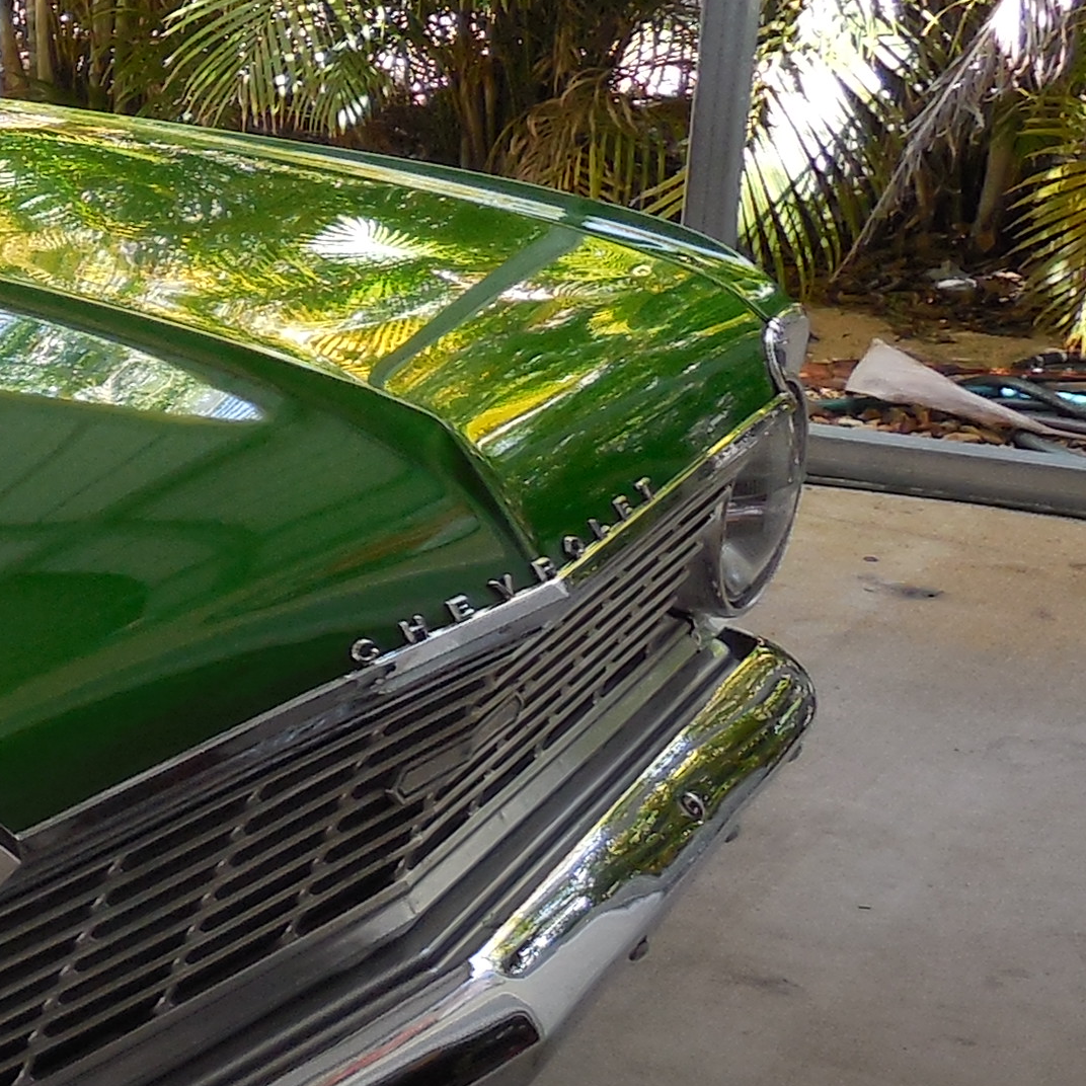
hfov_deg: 15.7
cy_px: 595
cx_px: -851
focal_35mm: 95
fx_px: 3372
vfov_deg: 18.3
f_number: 3.1
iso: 125
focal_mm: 4.5
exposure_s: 1/80
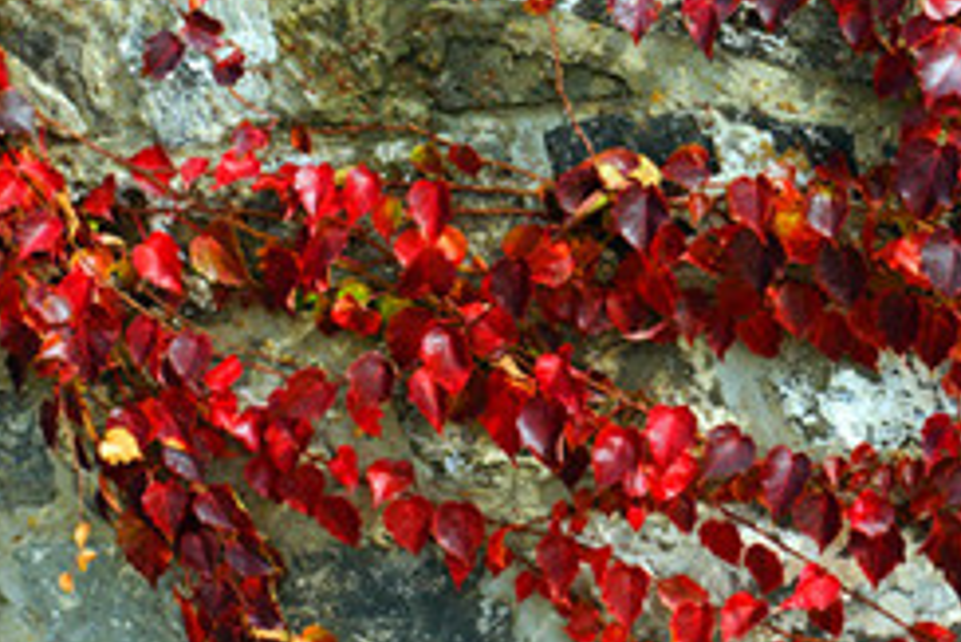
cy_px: 24
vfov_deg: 14.7
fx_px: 2457
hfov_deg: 21.7
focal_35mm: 92
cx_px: 823
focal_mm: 30
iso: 100
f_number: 7.1
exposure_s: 1/80
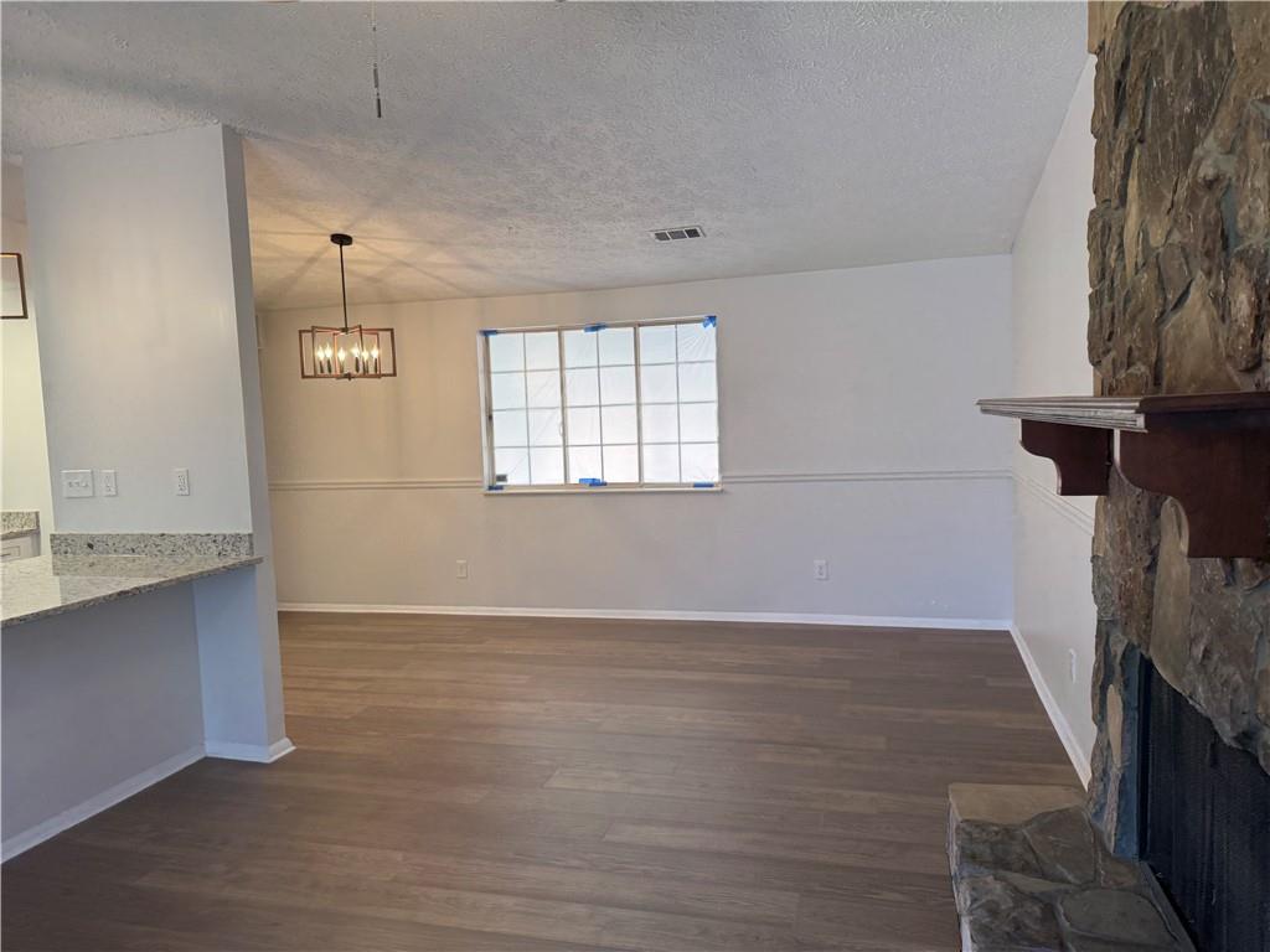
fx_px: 881
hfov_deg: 71.6
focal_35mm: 24
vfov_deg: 56.8
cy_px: 476
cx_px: 635
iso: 125
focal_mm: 6.76
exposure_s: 1/120
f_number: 1.78
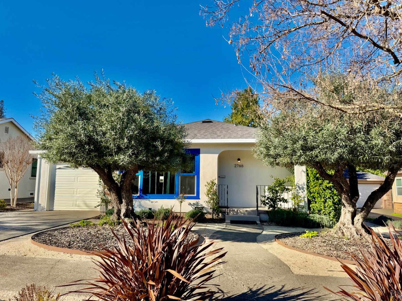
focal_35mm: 25
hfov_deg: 69.4
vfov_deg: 54.9
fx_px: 290
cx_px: 204
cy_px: 146
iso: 80
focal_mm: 6.76
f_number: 1.78
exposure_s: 1/3425
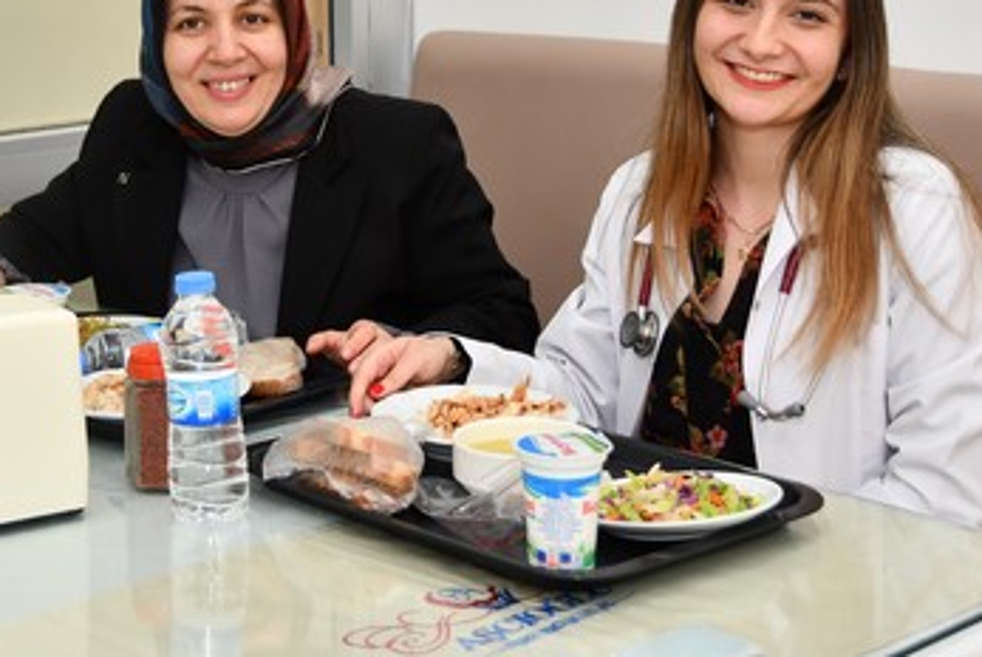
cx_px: 314
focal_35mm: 81
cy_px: 67
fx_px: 2211
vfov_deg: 16.7
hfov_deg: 24.9
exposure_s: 1/60
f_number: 4
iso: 450
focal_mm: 28
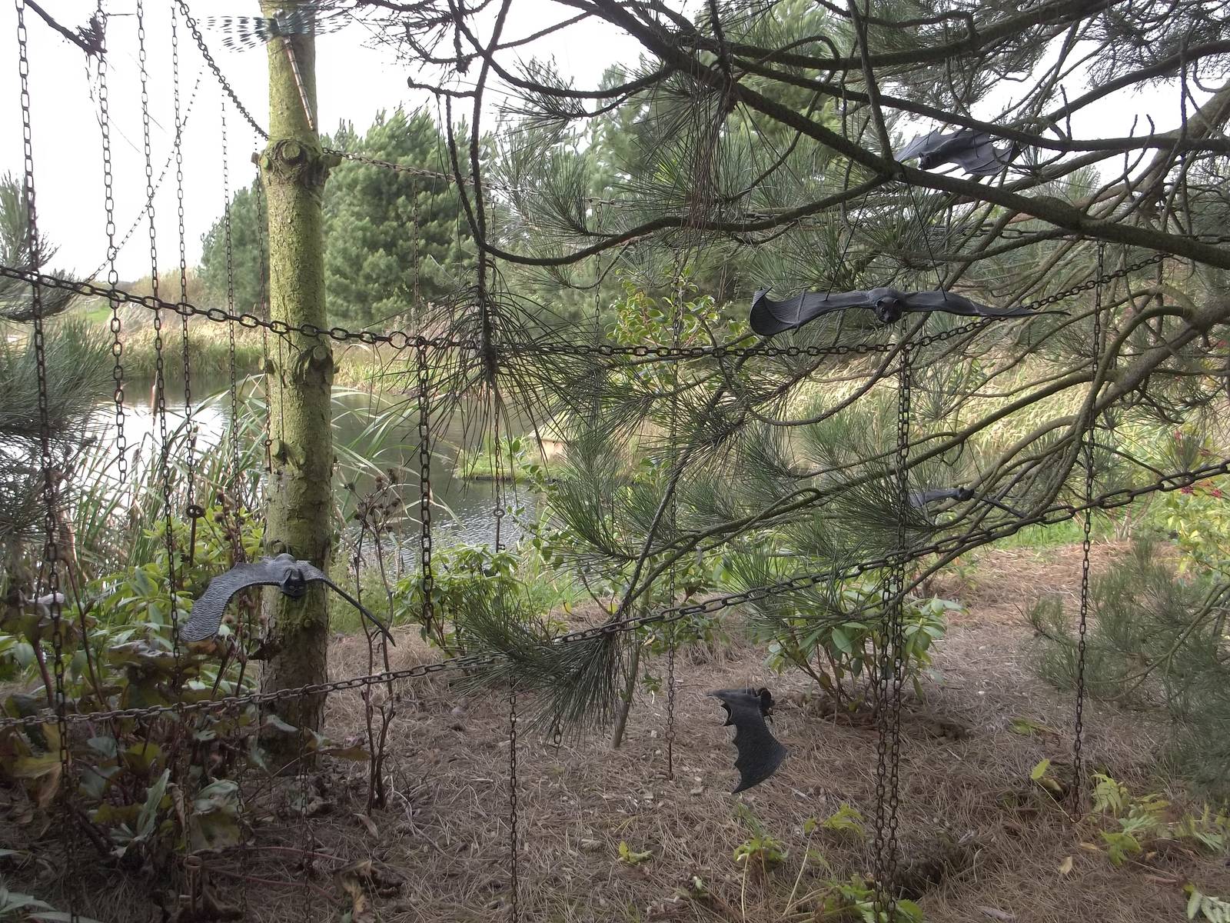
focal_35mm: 33
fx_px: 1173
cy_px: 462
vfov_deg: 42.9
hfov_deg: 55.4
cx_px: 615
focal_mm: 5.9
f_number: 3.3
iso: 80
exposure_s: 1/100
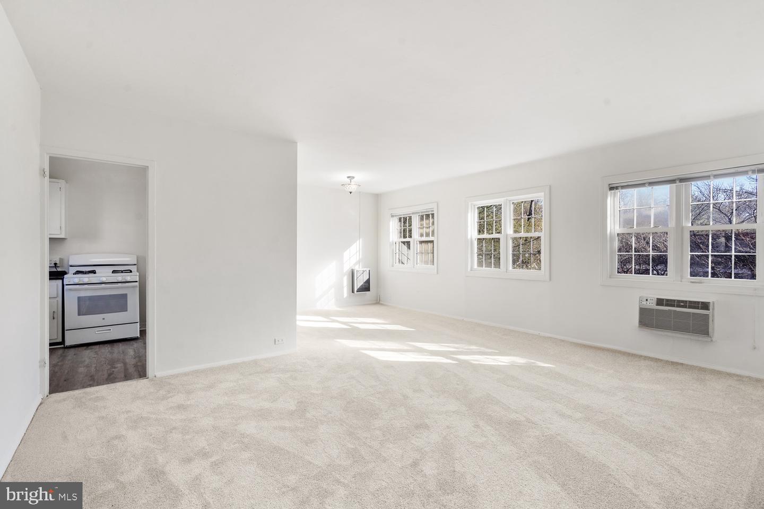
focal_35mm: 16
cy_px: 254
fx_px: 340
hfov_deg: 96.7
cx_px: 382
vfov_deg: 73.7
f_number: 8
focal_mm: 16
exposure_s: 1/250
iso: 200
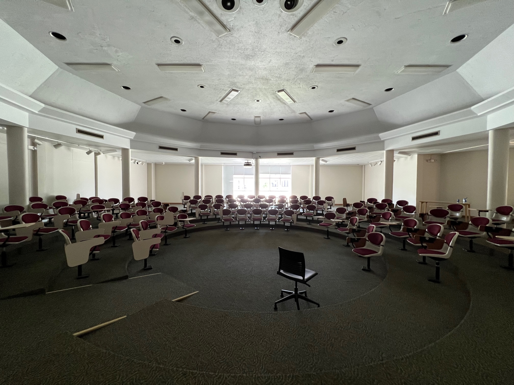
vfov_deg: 89.9
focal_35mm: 13
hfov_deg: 106.2
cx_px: 257
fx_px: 193
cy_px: 192
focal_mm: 1.57
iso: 250
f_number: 1.8
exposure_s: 1/99
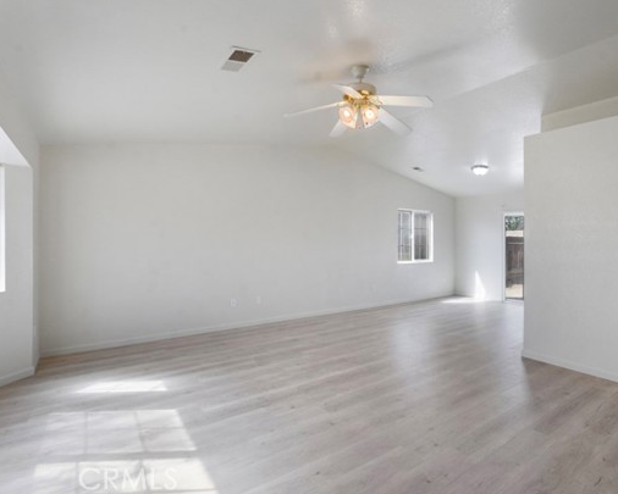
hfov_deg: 82.9
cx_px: 348
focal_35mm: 19
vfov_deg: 70.8
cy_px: 236
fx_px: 348
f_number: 8
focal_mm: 16
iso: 640
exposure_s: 1/30
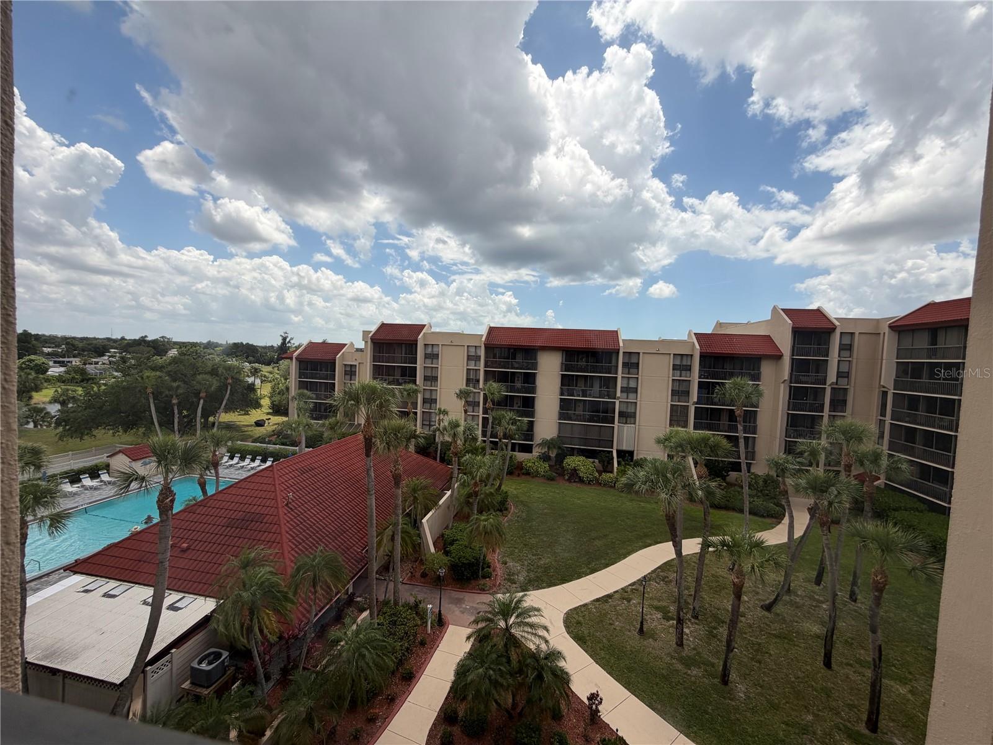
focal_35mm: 14
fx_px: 402
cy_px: 372
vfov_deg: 85.7
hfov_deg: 102.1
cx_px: 496
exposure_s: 1/770
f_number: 2.2
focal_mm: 2.22
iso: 20
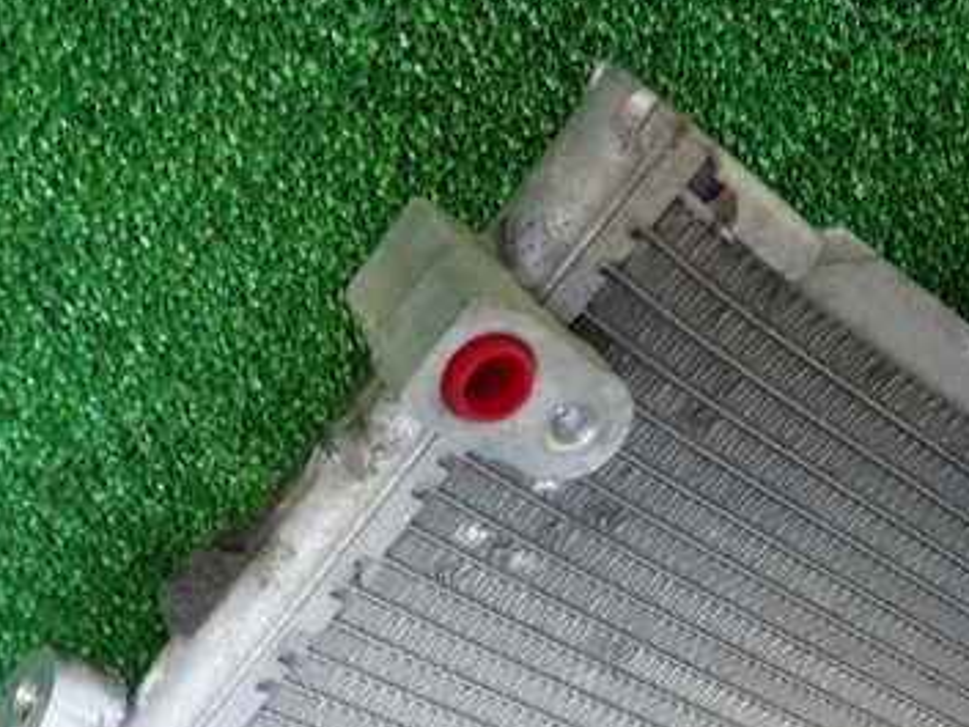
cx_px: 269
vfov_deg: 27.9
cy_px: 598
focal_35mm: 51
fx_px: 1428
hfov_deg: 36.8
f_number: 2.3
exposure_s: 1/60
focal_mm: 5.4
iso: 200
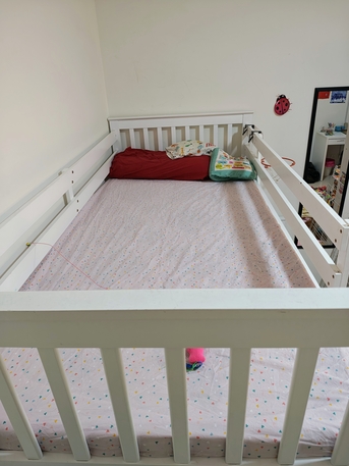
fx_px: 309
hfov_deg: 58.9
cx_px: 174
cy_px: 233
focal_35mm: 23
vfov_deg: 73.9
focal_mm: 6.57
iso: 675
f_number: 1.6
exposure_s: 1/100
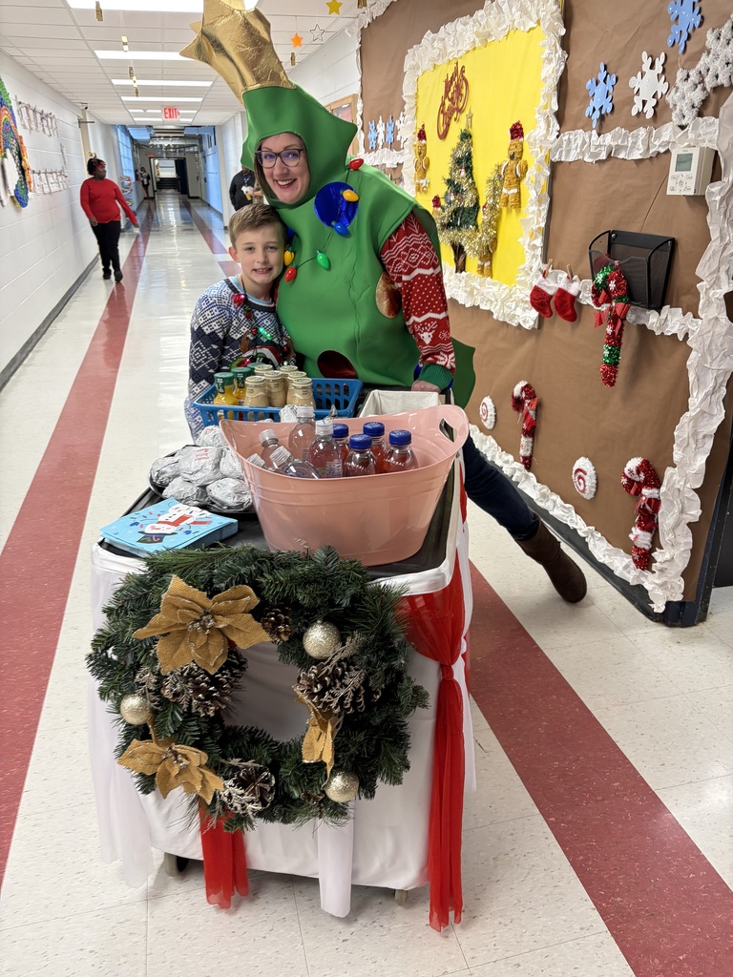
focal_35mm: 26
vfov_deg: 67.3
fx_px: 734
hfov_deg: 53.1
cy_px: 488
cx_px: 366
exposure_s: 1/60
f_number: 1.6
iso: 80
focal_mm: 5.96
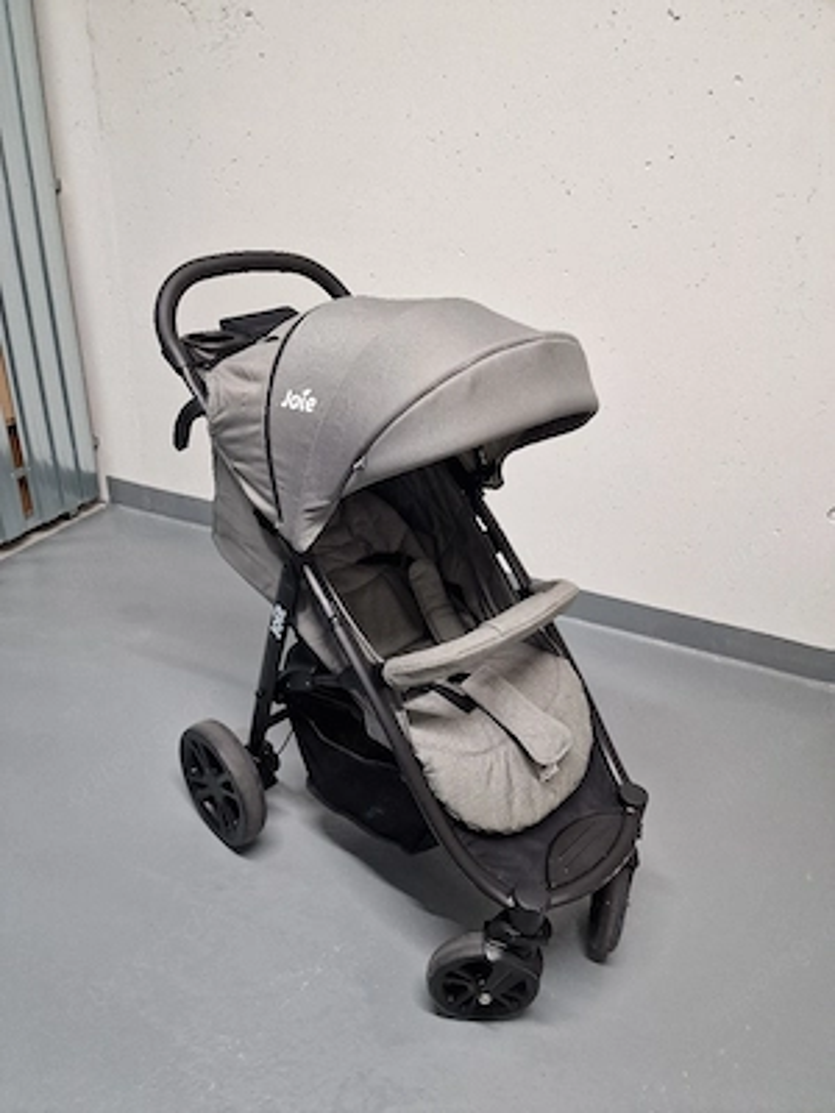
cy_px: 556
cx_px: 418
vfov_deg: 73.9
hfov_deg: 58.9
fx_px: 740
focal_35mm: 23
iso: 250
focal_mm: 6.4
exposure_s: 1/120
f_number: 1.8
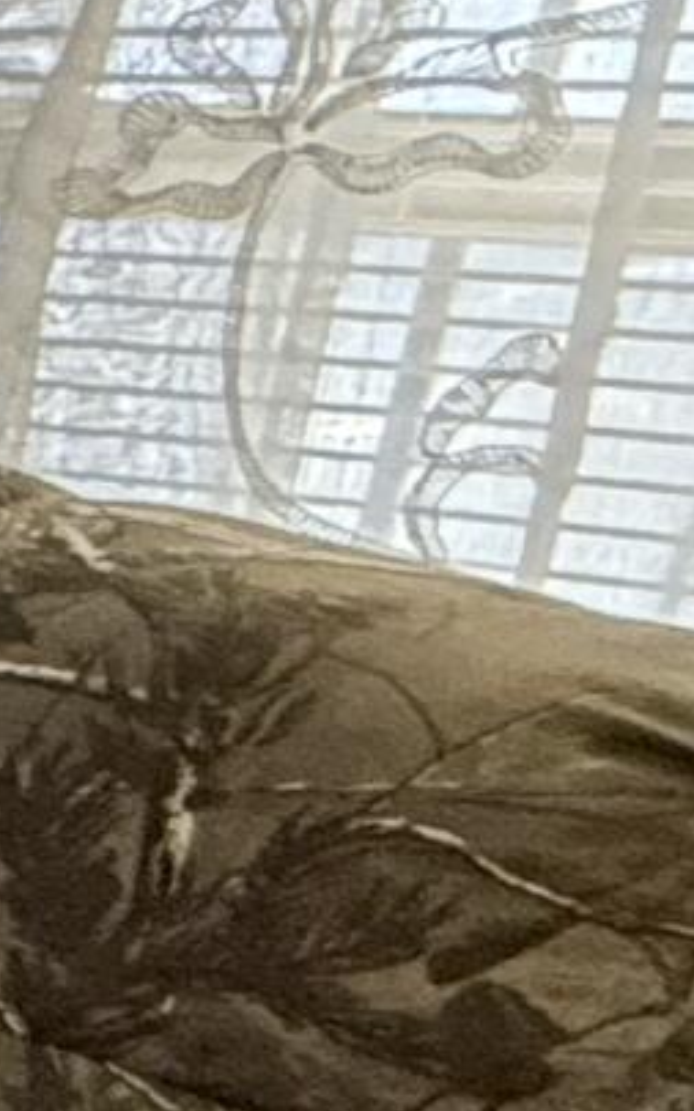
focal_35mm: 110
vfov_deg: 18.9
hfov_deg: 5.4
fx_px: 3330
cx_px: -3303
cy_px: 738
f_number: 2.2
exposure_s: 1/60
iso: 500
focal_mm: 2.22
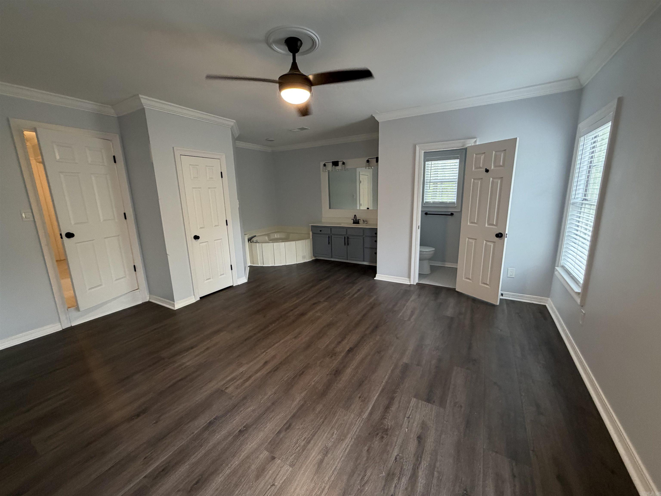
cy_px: 248
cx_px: 330
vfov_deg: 85.7
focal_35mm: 14
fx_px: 267
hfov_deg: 102.1
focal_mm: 2.22
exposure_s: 1/60
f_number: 2.2
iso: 320
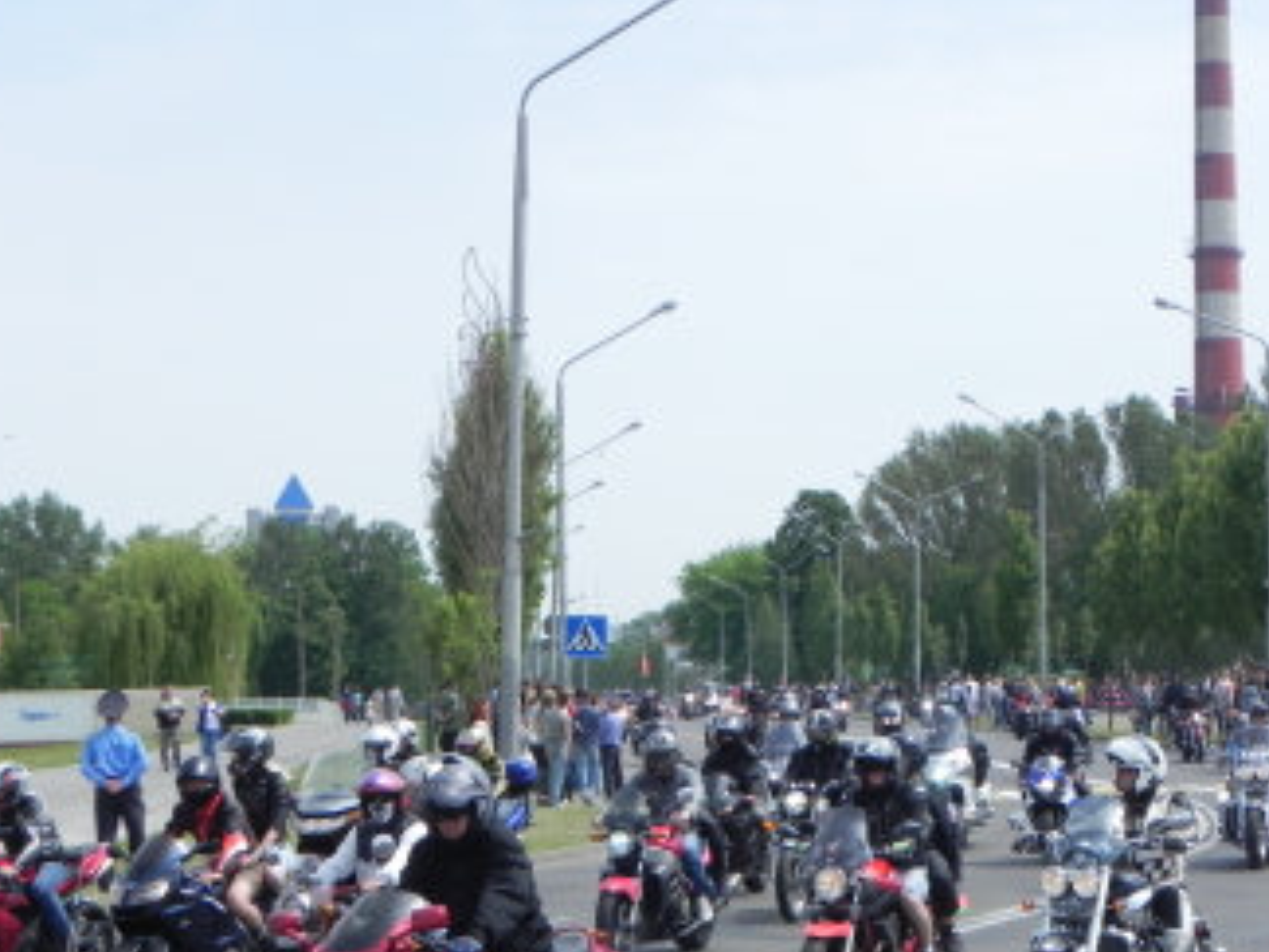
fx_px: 3849
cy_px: 552
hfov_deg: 18.7
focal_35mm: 105
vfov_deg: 14.1
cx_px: 756
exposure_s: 1/616
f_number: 5.6
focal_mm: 15.1
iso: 160
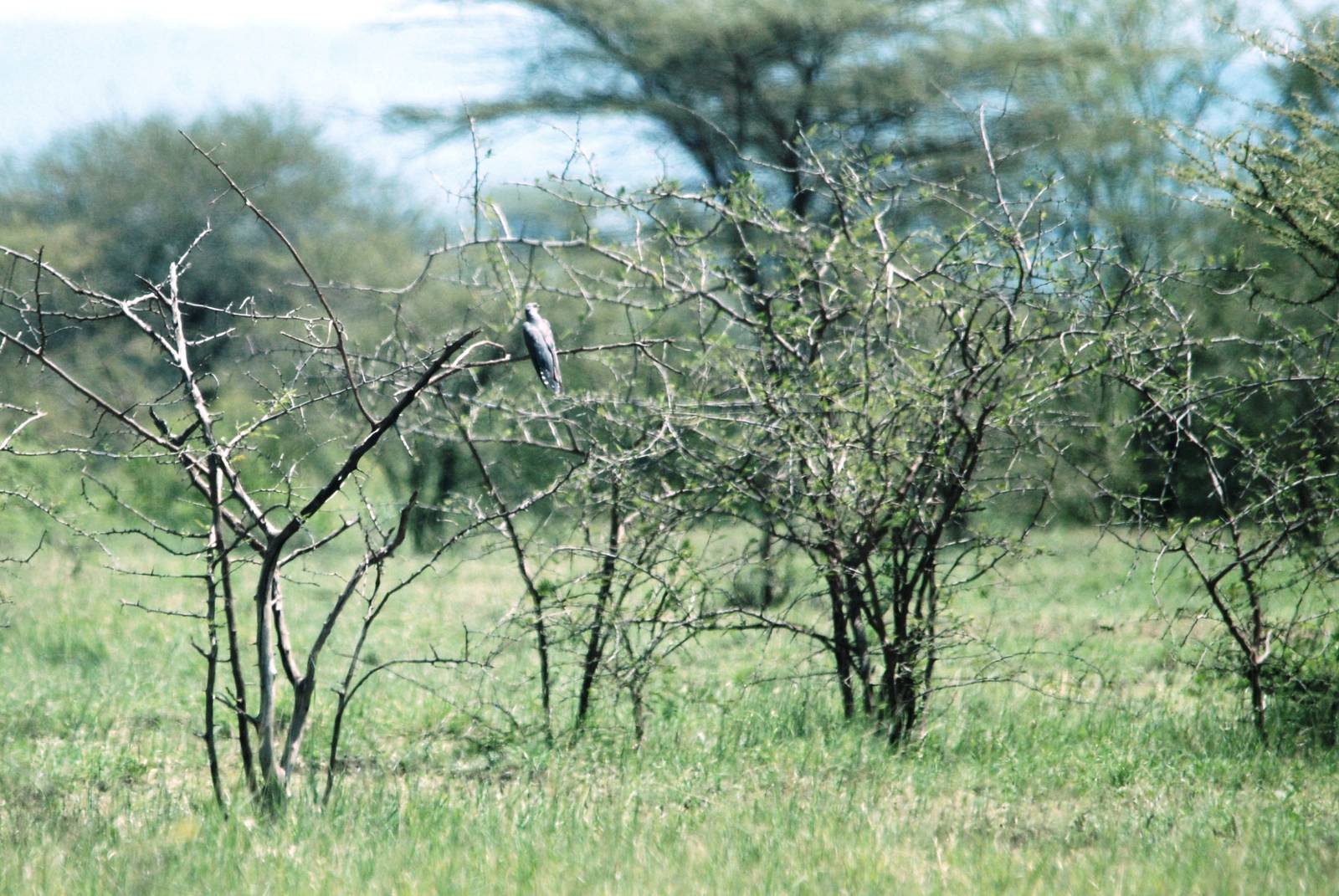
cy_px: 448
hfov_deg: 2.7
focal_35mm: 750
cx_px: 670
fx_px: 27929
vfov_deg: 1.8
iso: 400
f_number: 6.3
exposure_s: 1/500
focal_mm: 500
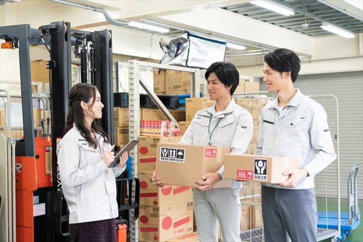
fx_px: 555
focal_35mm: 55
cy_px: 121
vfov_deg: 24.6
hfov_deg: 36.2
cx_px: 182
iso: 800
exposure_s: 1/250
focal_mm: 55
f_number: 3.5
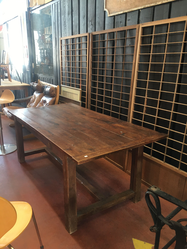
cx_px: 94
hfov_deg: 48.2
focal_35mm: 29
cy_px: 124
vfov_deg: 61.7
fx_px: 209
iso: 64
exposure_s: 1/17
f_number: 2.2
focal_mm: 4.15
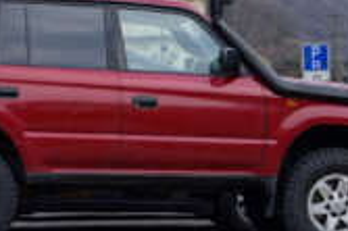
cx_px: 196
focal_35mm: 162
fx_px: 1564
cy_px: -23
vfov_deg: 8.4
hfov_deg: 12.7
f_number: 8
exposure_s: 1/250
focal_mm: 40
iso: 400
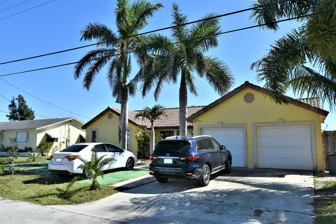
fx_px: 252
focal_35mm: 27
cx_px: 168
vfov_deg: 47.9
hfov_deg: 67.4
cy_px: 112
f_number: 11
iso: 100
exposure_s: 1/250
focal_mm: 18
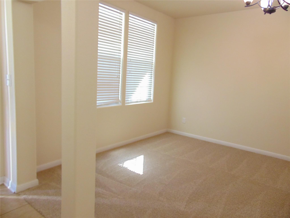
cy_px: 109
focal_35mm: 25
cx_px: 145
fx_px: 209
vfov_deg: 54.9
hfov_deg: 69.4
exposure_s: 1/30
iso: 320
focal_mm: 4.5
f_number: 3
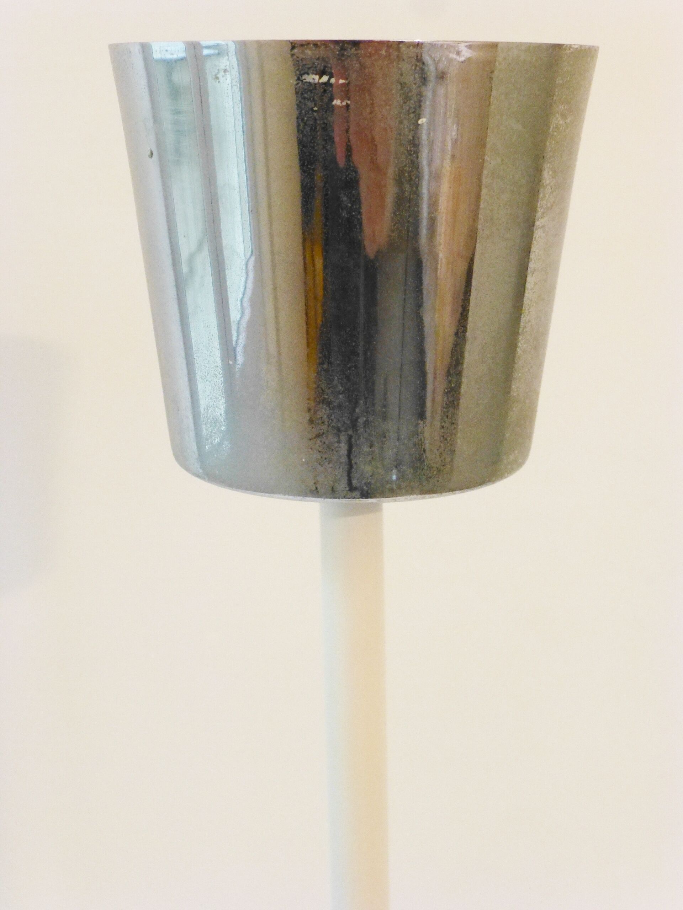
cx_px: 342
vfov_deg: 35.5
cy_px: 455
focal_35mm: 54
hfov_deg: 27.0
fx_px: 1421
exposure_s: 1/100
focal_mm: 9.7
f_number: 4.6
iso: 800
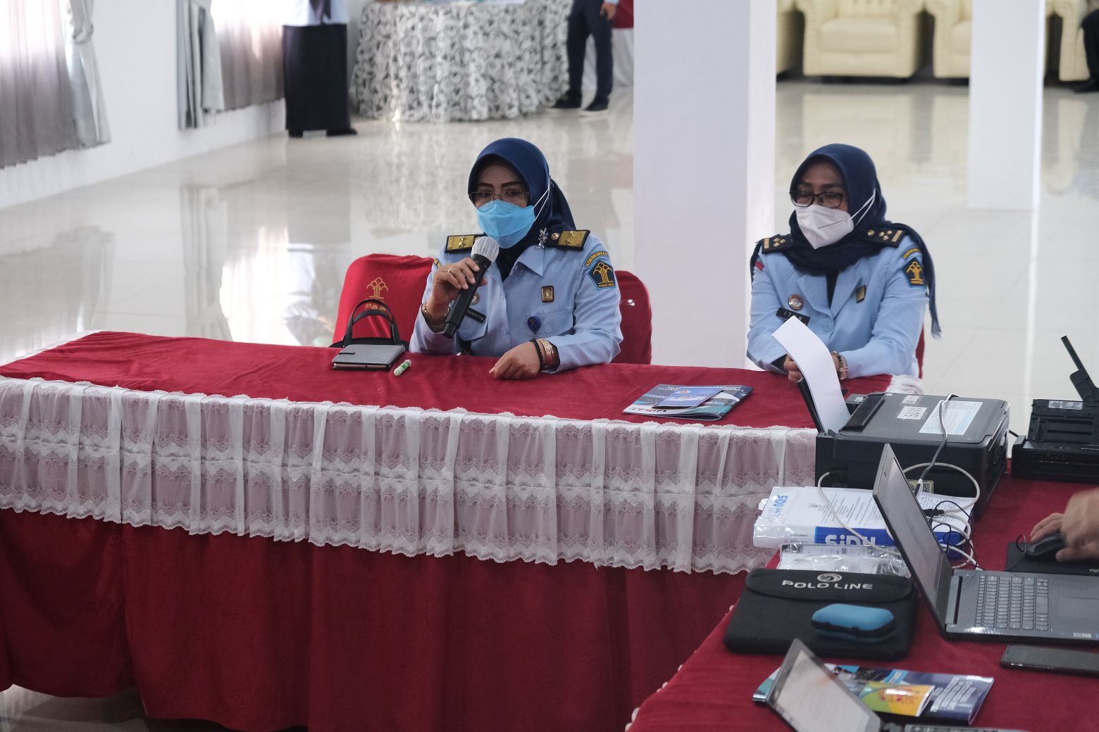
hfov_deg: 24.5
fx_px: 2534
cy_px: 366
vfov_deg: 16.5
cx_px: 550
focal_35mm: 83
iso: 2500
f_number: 4
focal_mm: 55
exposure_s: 1/60
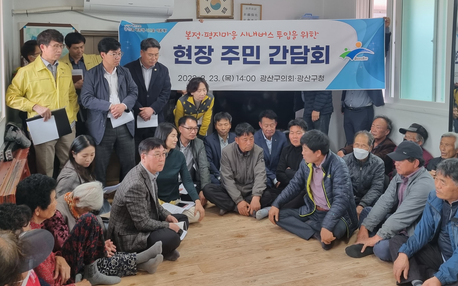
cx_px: 226
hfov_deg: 66.5
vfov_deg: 44.5
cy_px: 130
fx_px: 349
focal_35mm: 28
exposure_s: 1/120
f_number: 1.8
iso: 200
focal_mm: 5.4
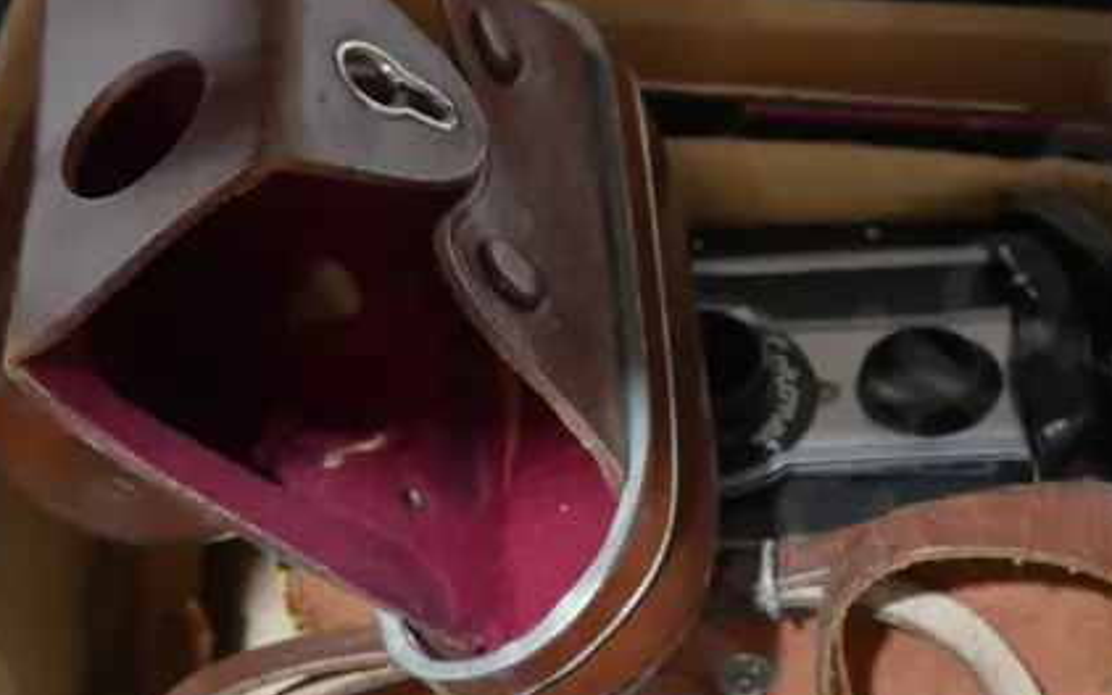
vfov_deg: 12.6
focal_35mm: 103
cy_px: 608
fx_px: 3122
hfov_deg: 20.1
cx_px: 768
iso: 1250
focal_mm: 20
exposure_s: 1/60
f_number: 4.5
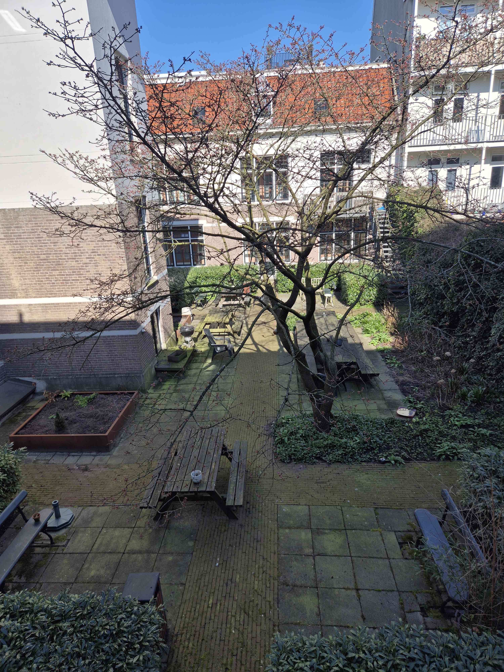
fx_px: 446
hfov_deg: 58.9
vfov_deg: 73.9
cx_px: 252
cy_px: 336
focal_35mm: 23
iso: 25
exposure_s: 1/1396
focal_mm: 5.4
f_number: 1.8
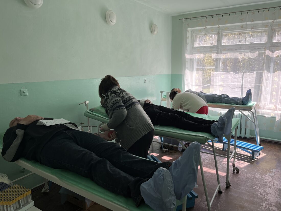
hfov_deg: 67.3
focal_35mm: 26
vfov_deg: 53.1
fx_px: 211
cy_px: 106
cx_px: 140
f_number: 1.6
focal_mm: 5.1
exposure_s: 1/304
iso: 50
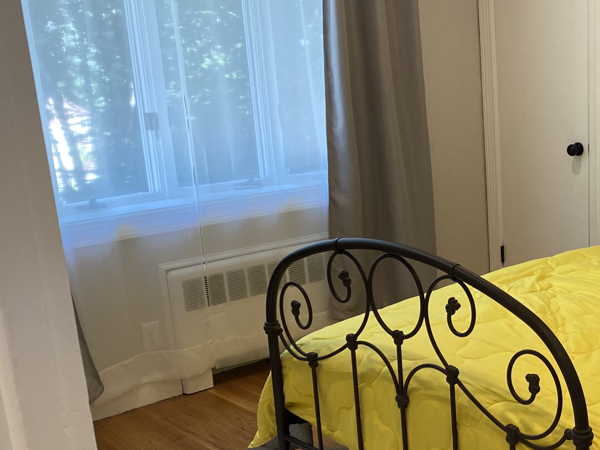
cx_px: 531
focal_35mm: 54
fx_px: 936
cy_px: 313
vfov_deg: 26.8
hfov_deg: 33.8
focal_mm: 4.25
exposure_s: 1/120
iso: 125
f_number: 1.8
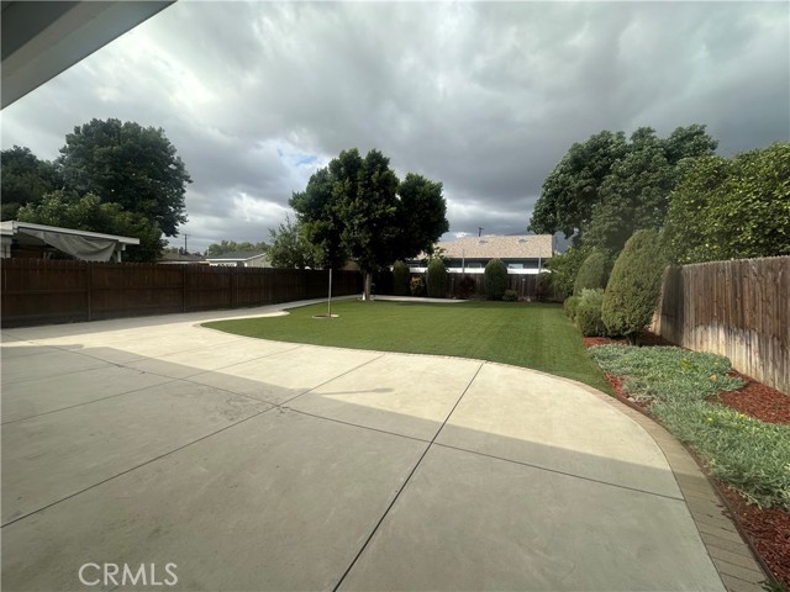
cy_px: 296
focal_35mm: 14
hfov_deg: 102.1
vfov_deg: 85.7
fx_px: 320
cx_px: 395
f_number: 2.2
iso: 50
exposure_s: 1/1531
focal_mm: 2.22
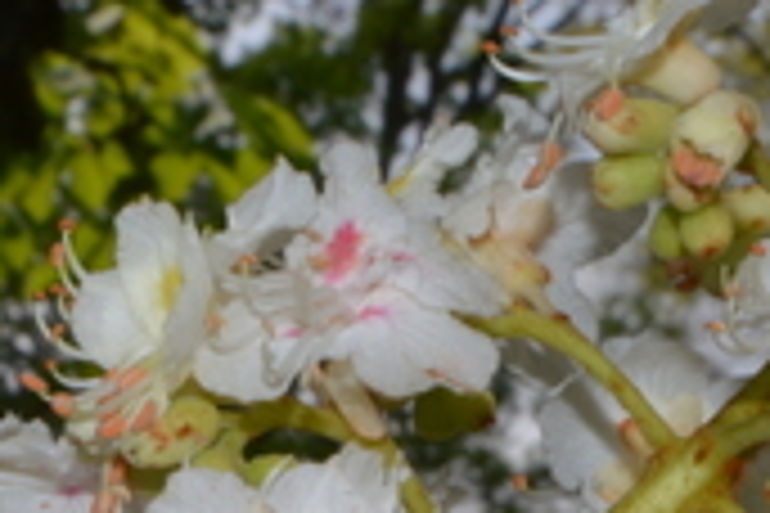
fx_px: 5411
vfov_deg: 5.4
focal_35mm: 253
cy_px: 698
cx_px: 439
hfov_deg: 8.1
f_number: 20
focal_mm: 32
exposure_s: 1/60
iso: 100
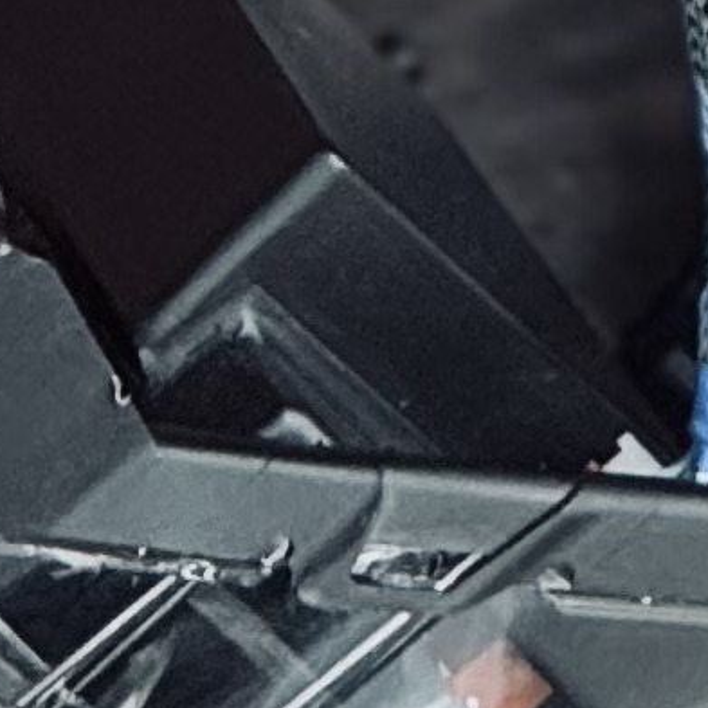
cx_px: 1486
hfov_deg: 2.5
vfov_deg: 2.5
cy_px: -378
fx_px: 16152
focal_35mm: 698
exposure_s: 1/99
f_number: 2.8
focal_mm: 9
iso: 100
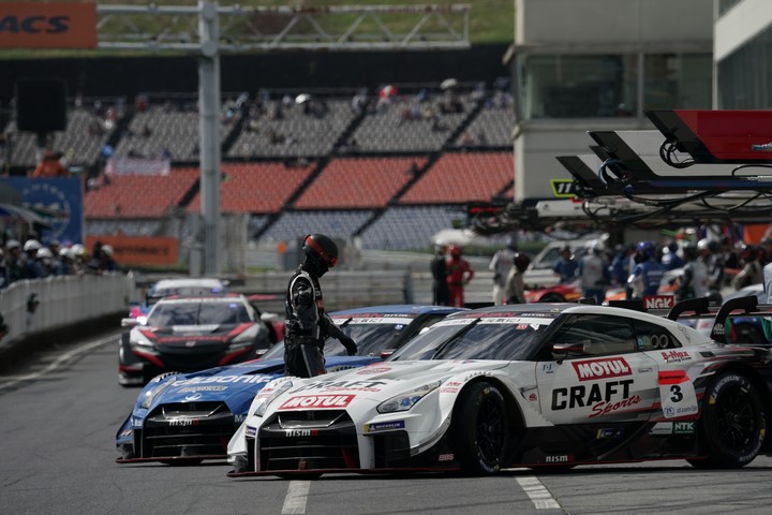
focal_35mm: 600
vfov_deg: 2.3
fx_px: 12866
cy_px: 258
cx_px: 386
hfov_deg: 3.4
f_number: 11
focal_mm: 600
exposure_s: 1/800
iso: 200
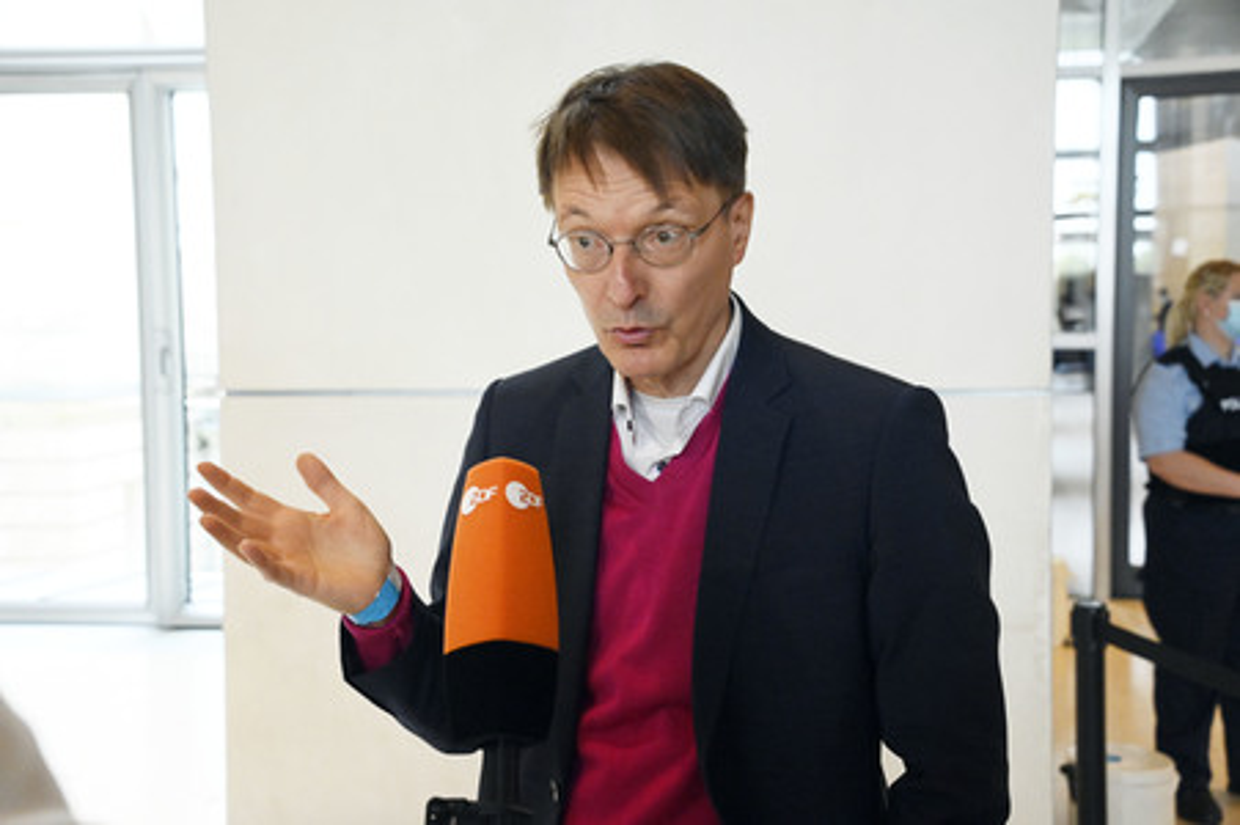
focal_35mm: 48
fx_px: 1652
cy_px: 412
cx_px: 620
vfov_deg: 28.0
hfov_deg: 41.1
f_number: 5.6
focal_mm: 48
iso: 8000
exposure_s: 1/250
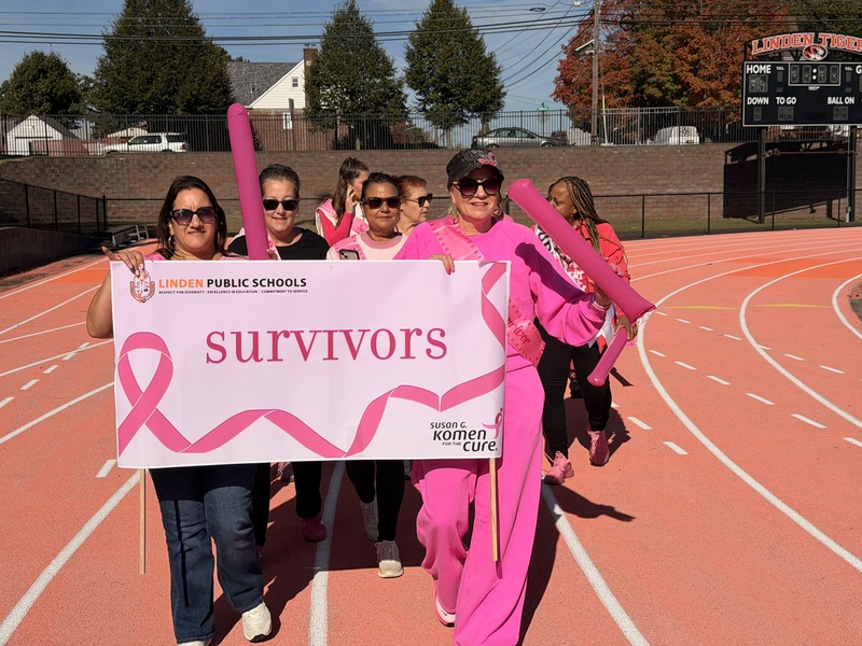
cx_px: 431
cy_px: 323
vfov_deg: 30.3
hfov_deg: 39.7
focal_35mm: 48
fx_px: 1195
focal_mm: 6.76
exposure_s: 1/20408
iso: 64
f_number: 1.78
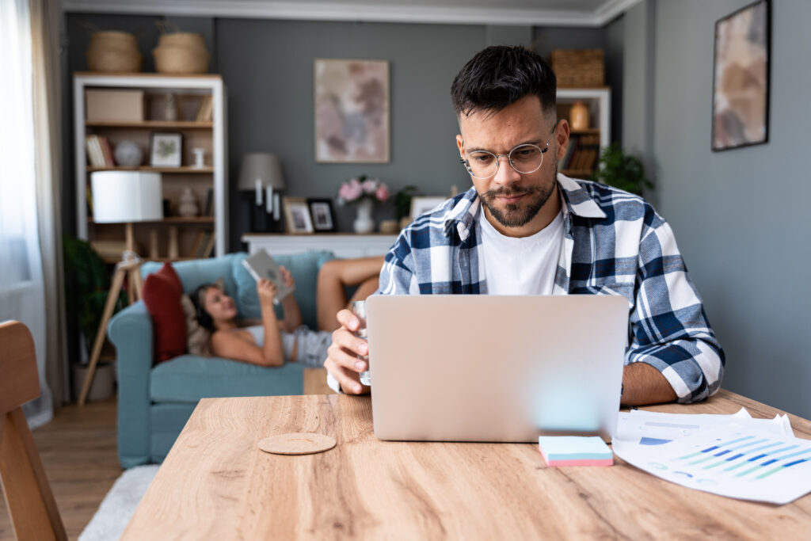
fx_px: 768
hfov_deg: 55.7
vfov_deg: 38.8
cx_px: 406
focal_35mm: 34
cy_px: 270
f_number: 2.8
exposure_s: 1/100
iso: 125
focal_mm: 34.1
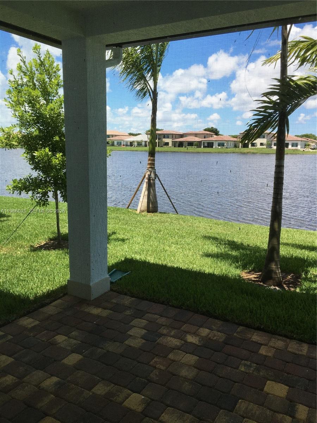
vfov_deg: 61.7
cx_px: 158
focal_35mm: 29
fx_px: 354
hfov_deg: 48.2
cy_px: 212
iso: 25
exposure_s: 1/513
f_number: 2.2
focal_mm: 4.15
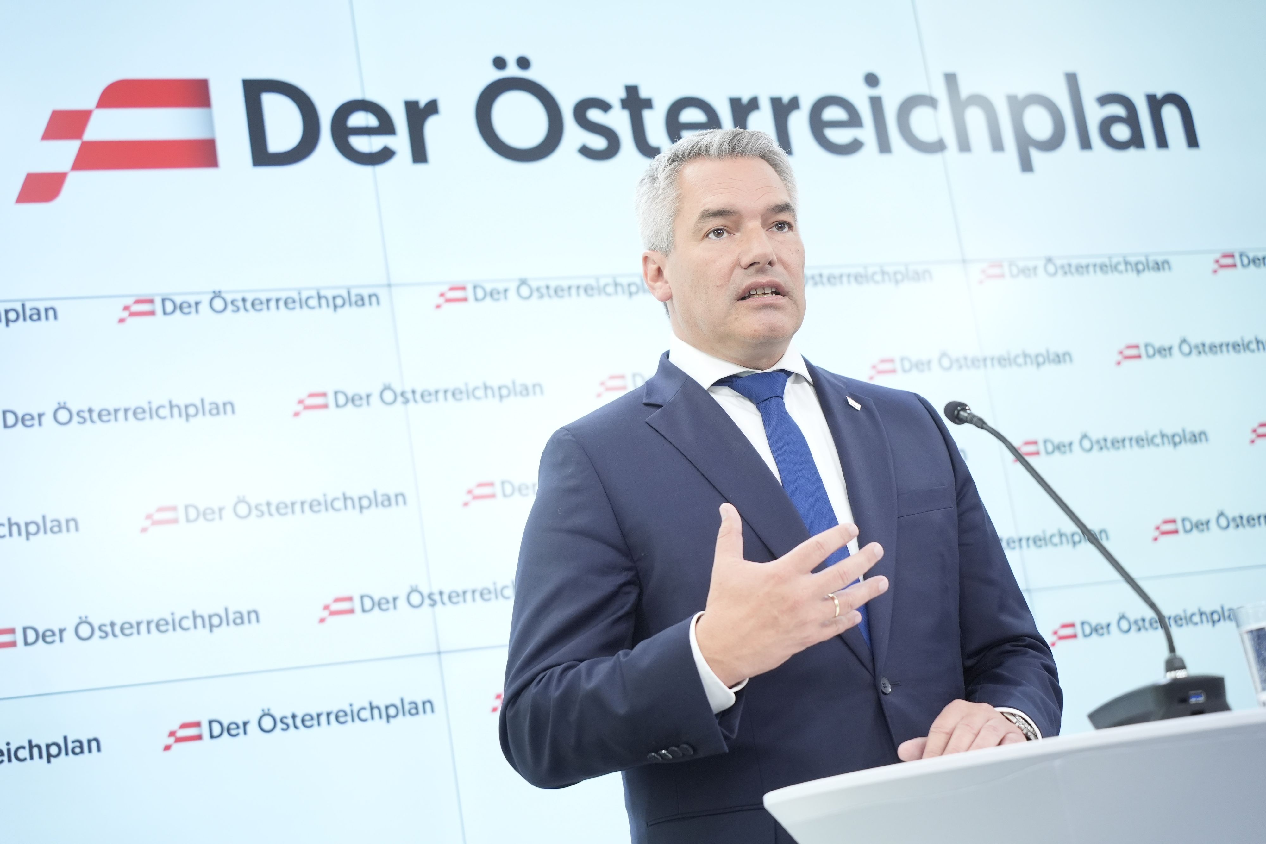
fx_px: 1864
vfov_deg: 25.5
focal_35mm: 53
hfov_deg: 37.5
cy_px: 422
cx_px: 633
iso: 2000
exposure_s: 1/400
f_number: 3.5
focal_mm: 53
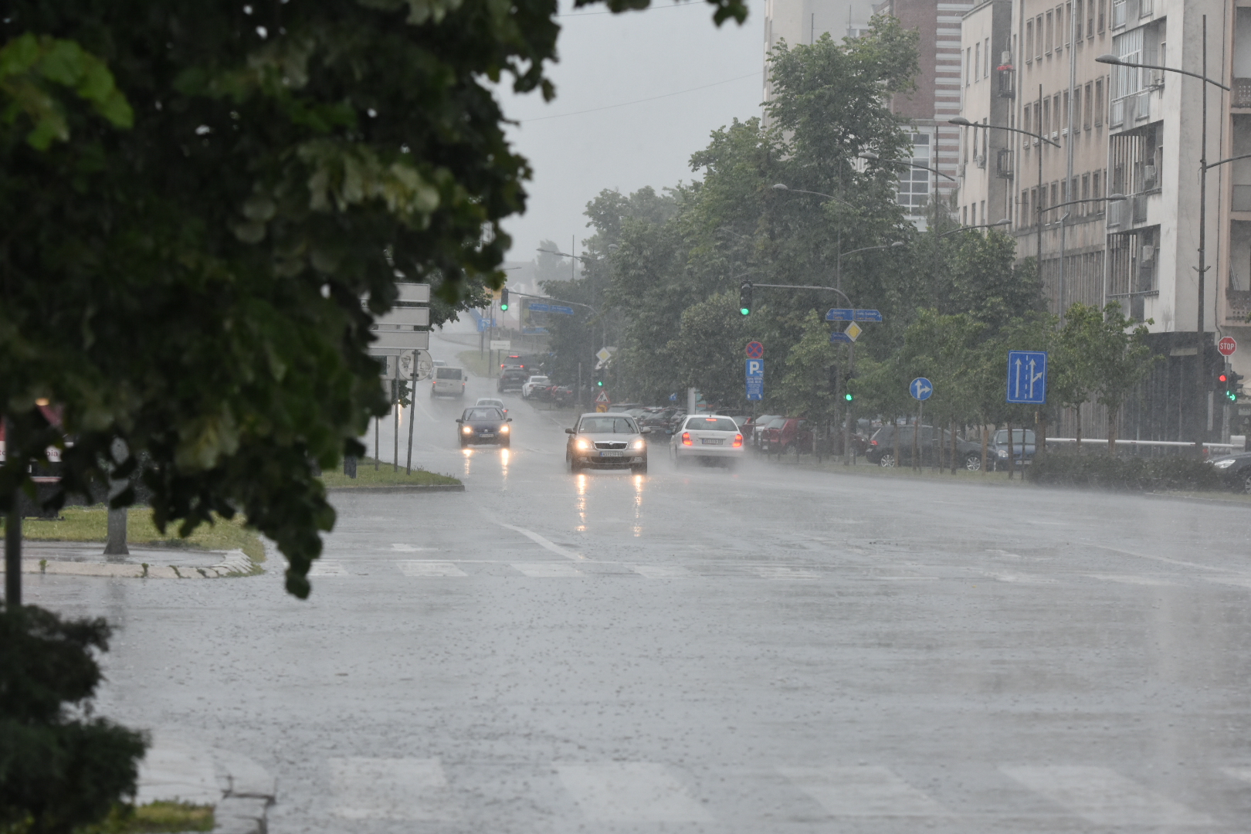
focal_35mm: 248
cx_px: 626
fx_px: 8600
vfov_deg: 5.6
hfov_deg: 8.3
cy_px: 417
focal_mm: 165
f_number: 6.3
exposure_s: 1/400
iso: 1000
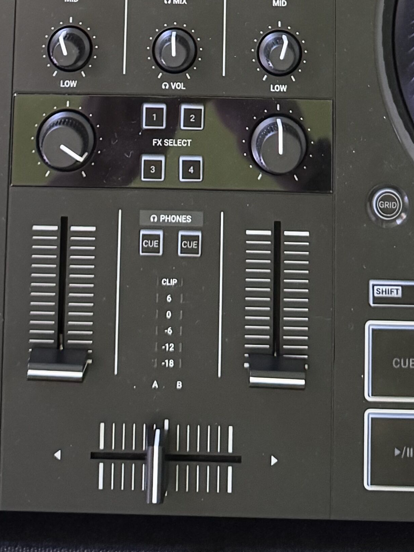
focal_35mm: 84
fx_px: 1339
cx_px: 198
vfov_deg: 20.4
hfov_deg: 17.6
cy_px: -244
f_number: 1.78
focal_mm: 6.76
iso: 1000
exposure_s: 1/40
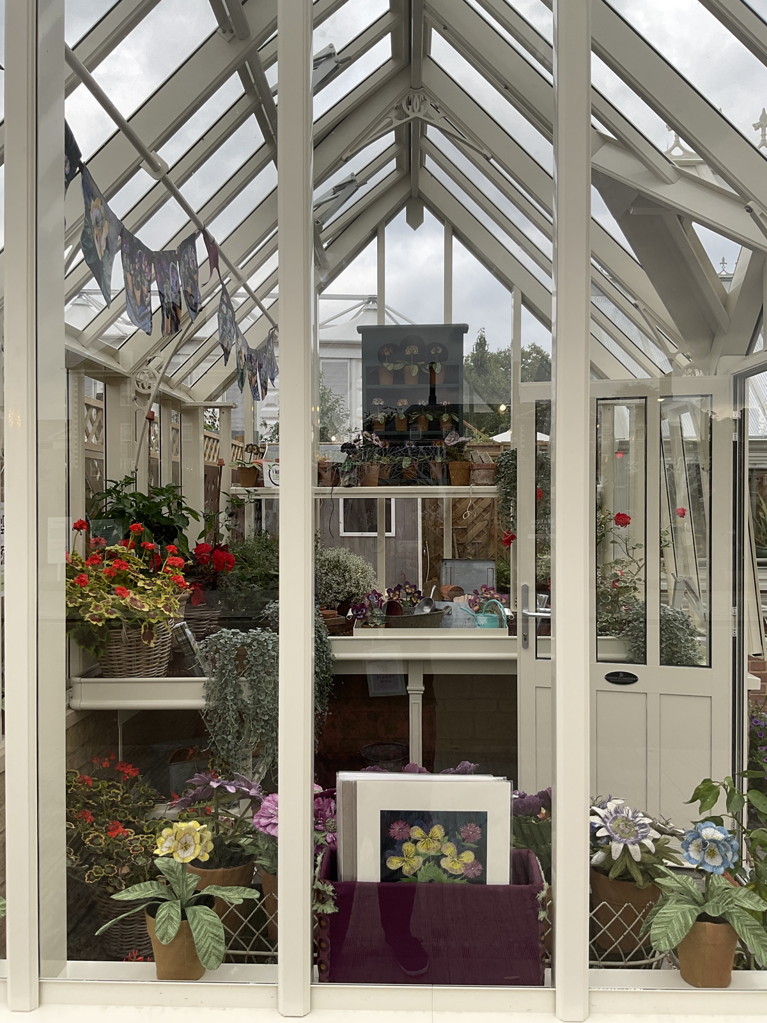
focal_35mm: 29
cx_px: 384
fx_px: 857
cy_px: 512
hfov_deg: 48.2
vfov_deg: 61.7
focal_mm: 3
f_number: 1.8
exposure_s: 1/211
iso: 16
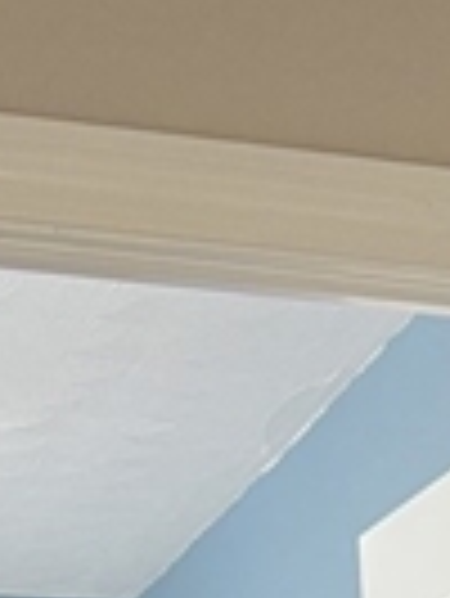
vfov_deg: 10.5
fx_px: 2596
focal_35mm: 150
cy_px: 1614
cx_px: 868
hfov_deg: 9.3
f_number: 1.5
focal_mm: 5.7
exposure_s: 1/60
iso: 125
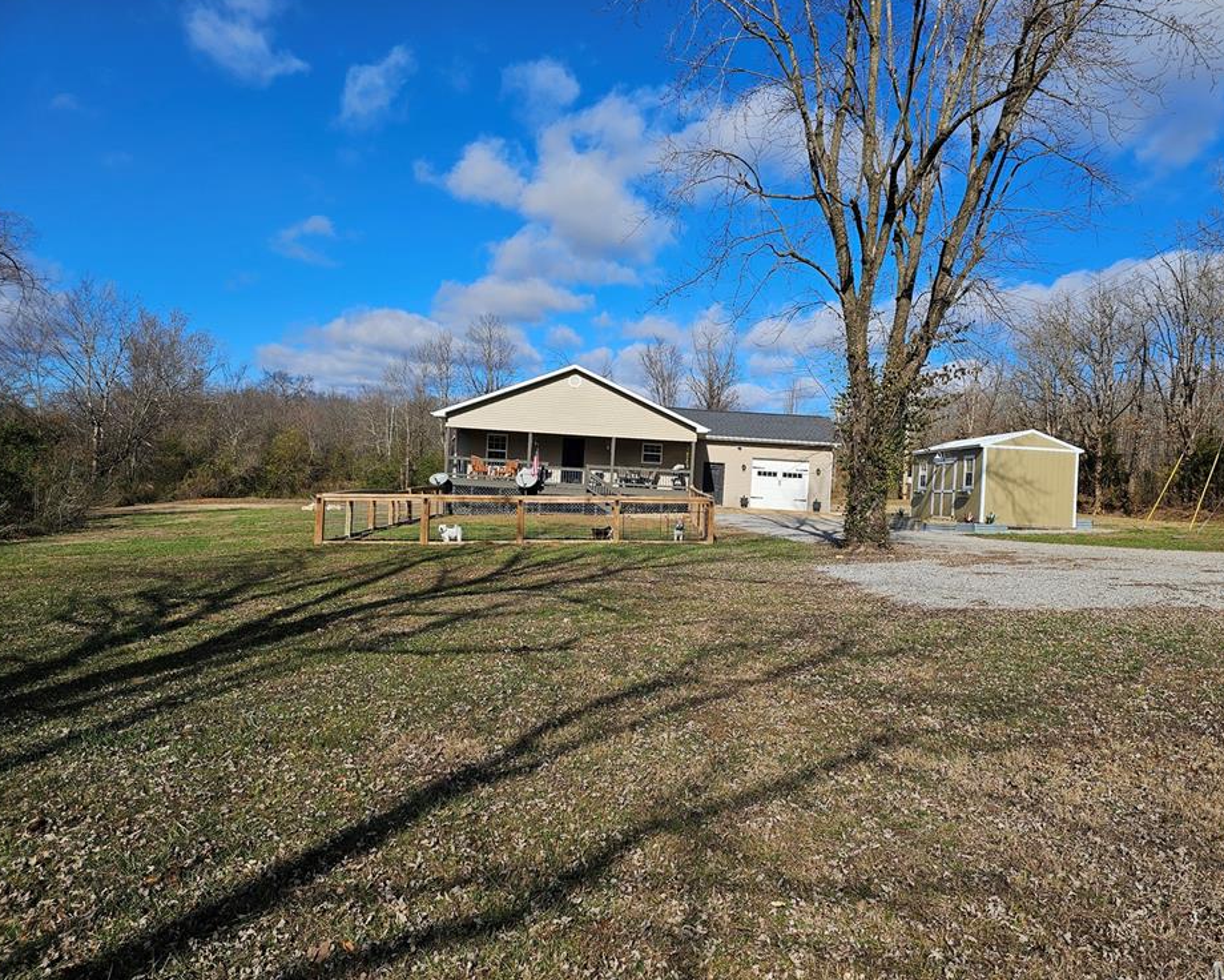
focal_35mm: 25
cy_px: 493
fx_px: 906
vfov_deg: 56.8
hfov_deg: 68.0
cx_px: 665
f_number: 1.7
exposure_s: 1/1228
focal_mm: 6.3
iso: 10
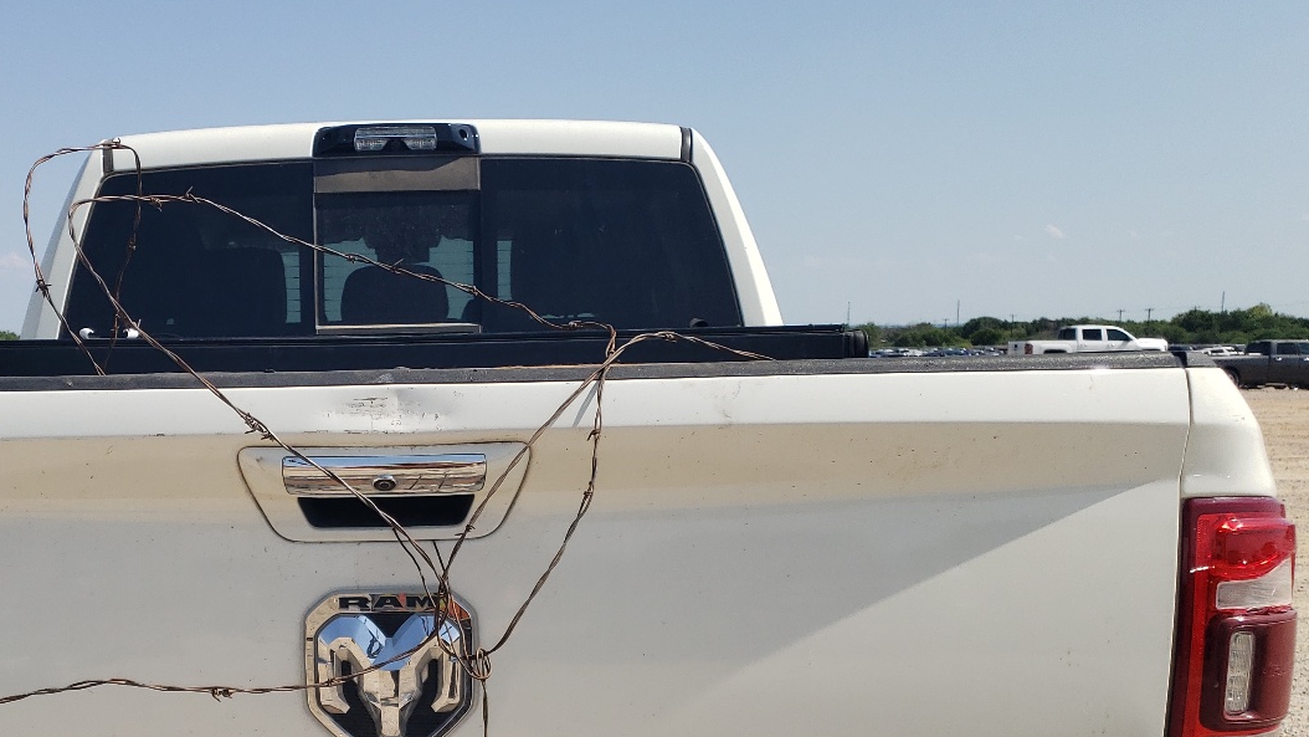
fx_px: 1493
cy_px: 659
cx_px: 422
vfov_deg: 26.8
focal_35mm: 43
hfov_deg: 46.5
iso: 50
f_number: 1.5
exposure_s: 1/5000
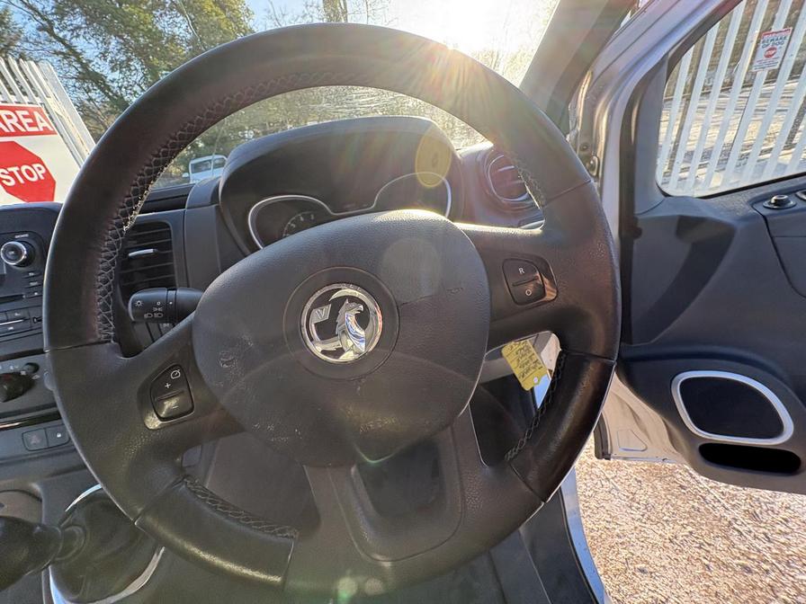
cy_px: 302
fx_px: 326
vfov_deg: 85.7
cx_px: 403
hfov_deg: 102.1
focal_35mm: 14
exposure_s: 1/134
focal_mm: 2.22
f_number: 2.2
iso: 80
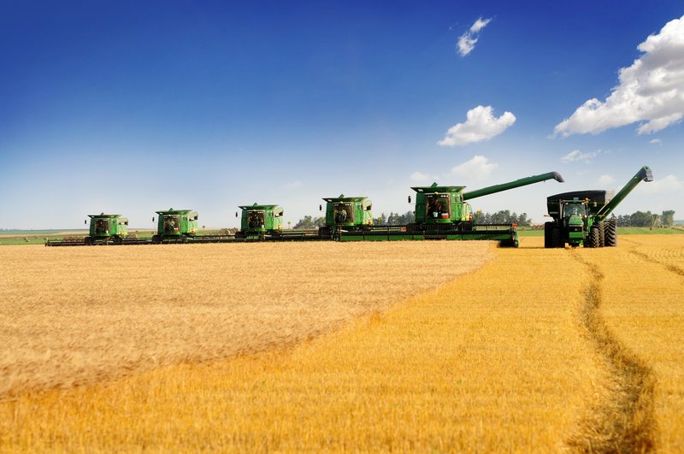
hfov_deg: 16.1
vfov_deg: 10.7
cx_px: 342
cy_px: 227
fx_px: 2419
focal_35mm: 128
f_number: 4.5
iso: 250
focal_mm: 85
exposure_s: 1/800
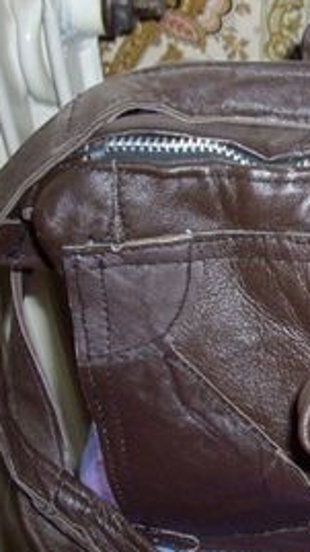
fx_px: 1317
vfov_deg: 23.7
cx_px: 591
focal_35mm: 90
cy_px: 273
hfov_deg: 12.1
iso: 160
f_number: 2.8
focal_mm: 6.2
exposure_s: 1/50
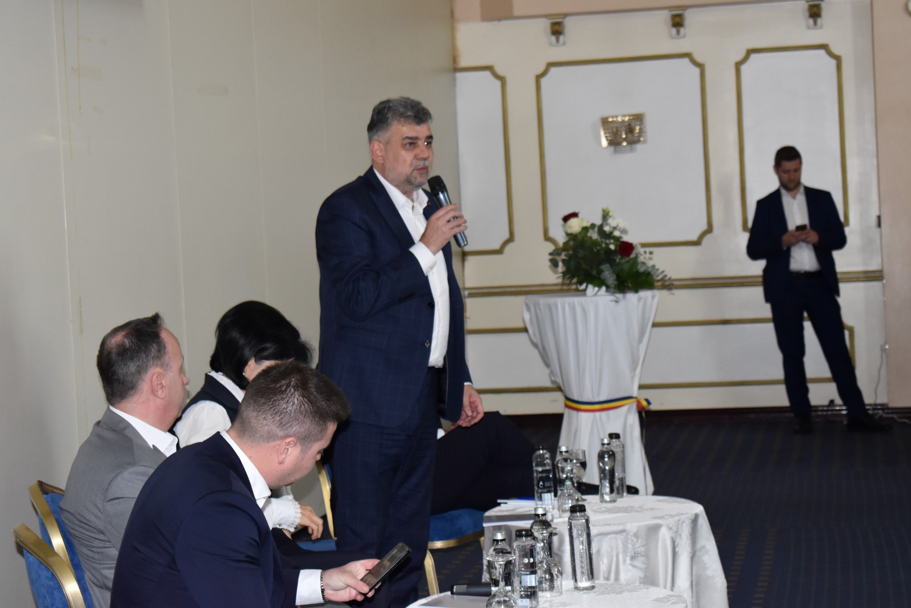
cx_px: 456
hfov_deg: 24.6
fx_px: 2088
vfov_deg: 16.6
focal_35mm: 82
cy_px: 304
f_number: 5.6
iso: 1400
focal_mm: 55
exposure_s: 1/60
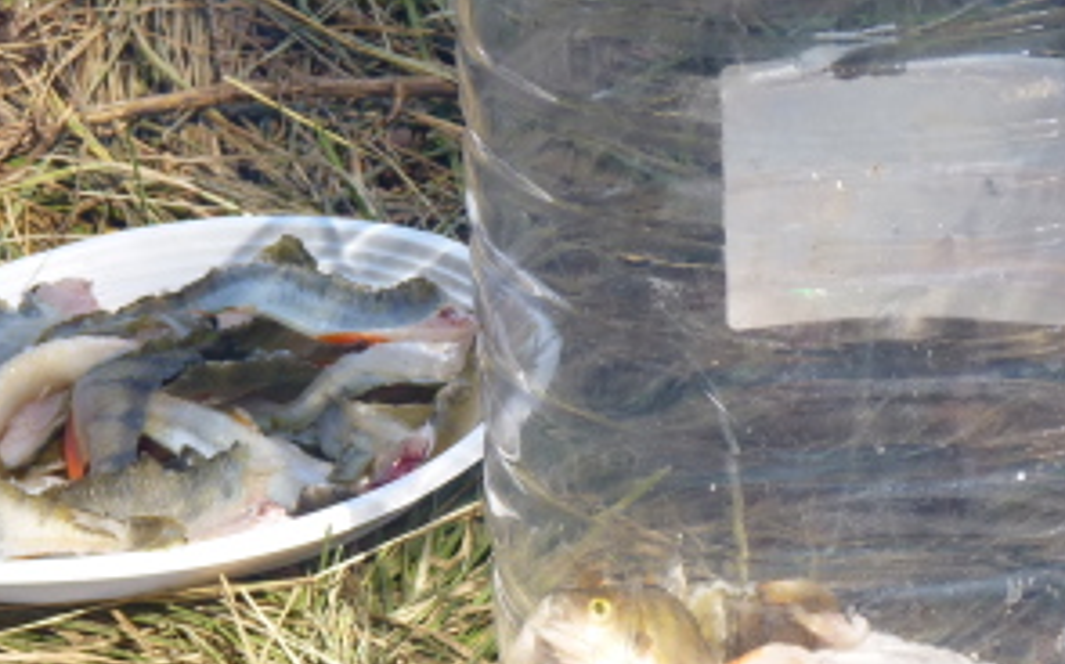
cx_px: 639
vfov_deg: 4.0
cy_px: 354
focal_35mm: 327
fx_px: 9486
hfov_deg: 6.4
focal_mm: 25.2
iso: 80
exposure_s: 1/125
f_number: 4
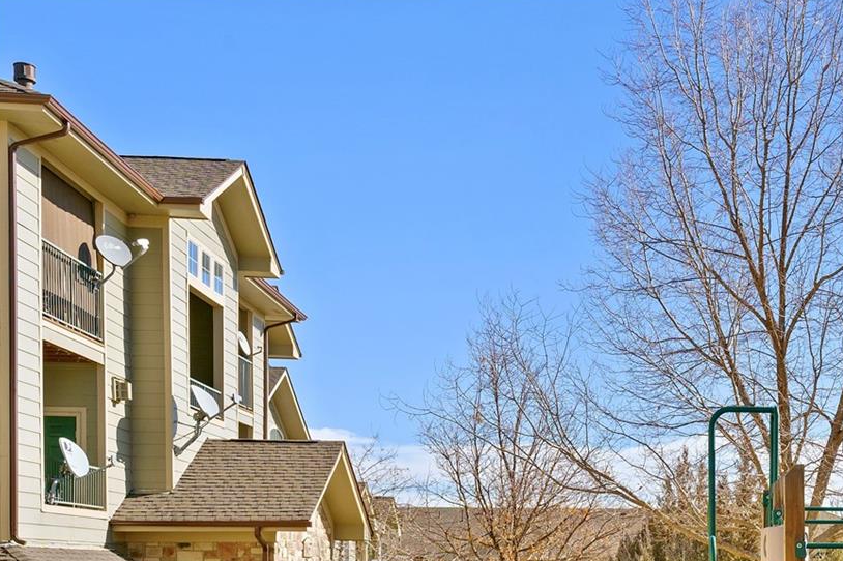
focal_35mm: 59
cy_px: 541
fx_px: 1381
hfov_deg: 31.7
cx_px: 820
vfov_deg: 22.2
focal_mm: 30
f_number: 9
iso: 160
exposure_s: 1/400
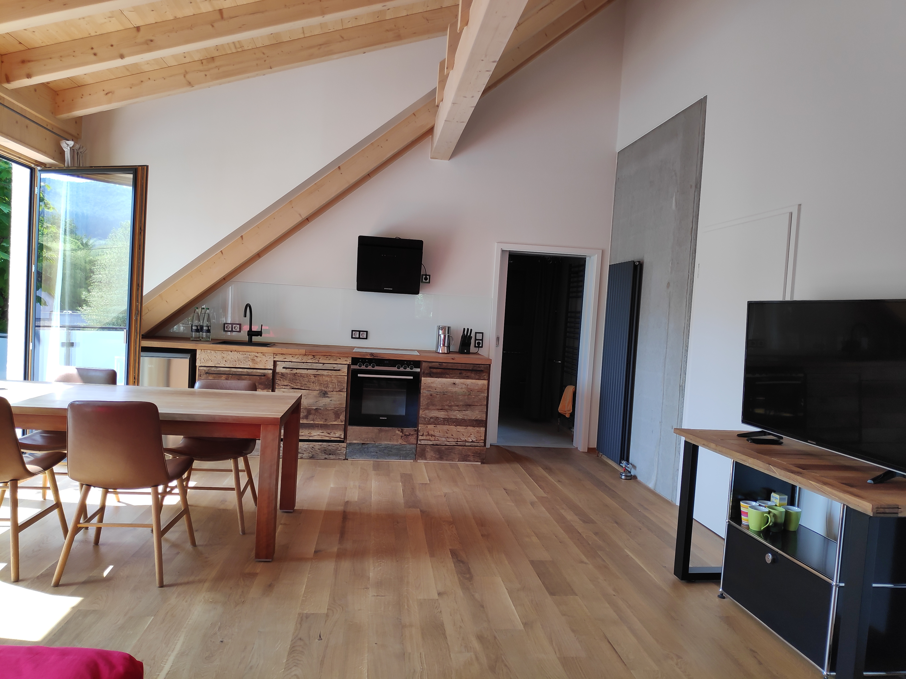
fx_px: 523
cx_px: 453
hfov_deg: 81.7
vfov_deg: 66.0
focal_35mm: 20
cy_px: 340
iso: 101
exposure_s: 1/100
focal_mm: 3.94
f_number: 1.9
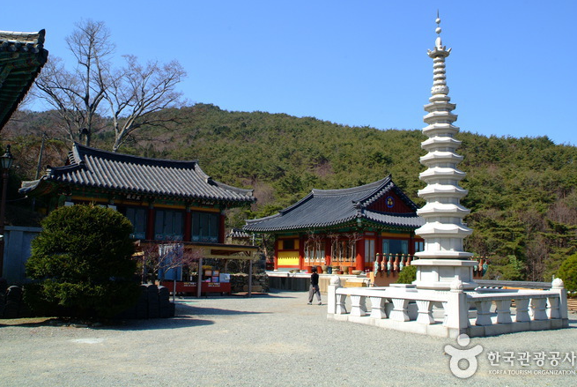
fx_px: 514
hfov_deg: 58.6
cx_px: 281
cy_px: 184
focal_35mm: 32
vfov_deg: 41.2
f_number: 8
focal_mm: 20
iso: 200
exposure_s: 1/250
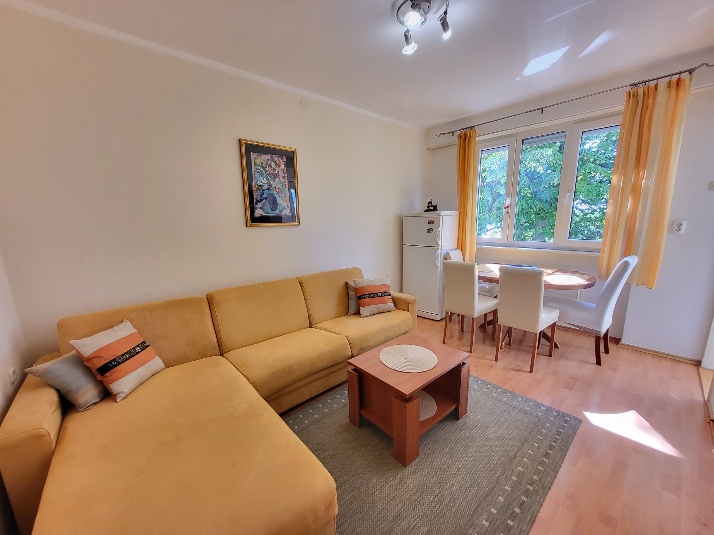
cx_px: 357
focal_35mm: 13
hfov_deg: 106.2
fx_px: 268
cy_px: 268
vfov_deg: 89.9
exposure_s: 1/50
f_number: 2.2
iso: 160
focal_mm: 1.74
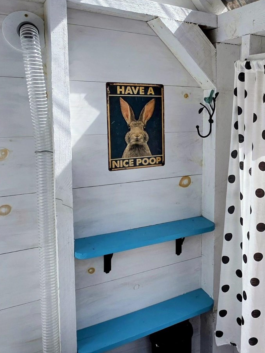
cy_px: 134
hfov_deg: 38.4
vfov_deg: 54.8
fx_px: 337
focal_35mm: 33
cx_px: 262
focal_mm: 2.2
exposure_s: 1/1910
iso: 40
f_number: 1.9
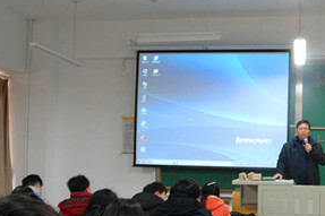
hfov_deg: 40.8
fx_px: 424
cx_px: 242
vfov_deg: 28.3
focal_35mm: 47
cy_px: 155
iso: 800
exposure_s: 1/8
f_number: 11
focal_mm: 18
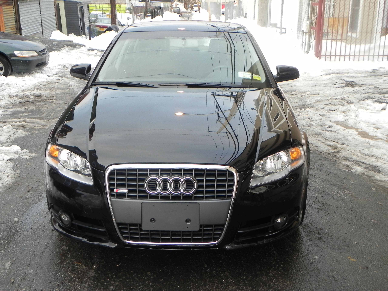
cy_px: 146
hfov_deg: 45.8
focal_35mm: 41
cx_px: 194
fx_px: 460
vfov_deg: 35.1
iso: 160
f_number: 3.5
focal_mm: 7.3
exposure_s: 1/111
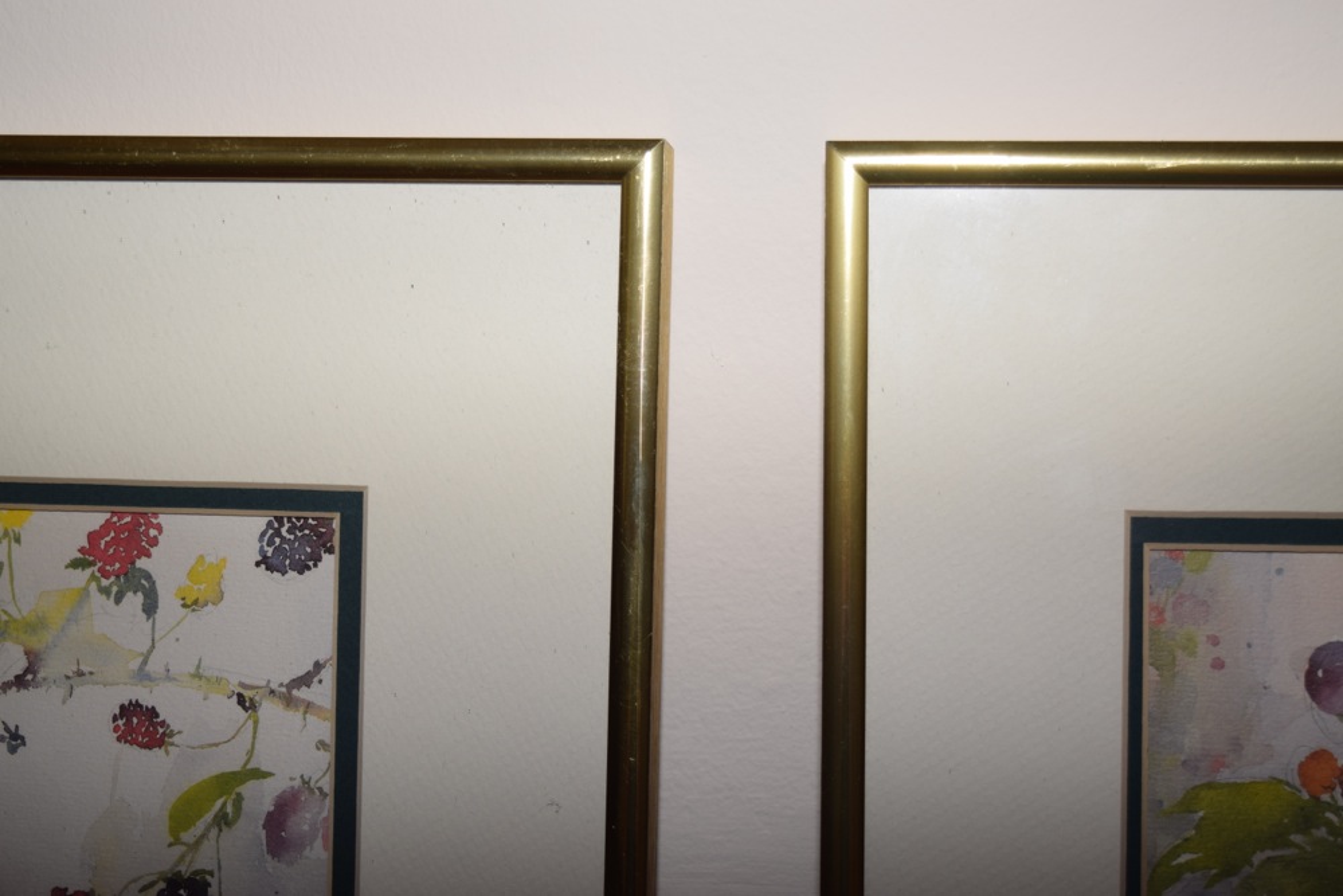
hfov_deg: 35.0
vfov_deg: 23.8
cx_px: 672
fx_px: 2127
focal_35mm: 57
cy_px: 448
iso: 100
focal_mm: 38
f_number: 4.8
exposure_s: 1/100
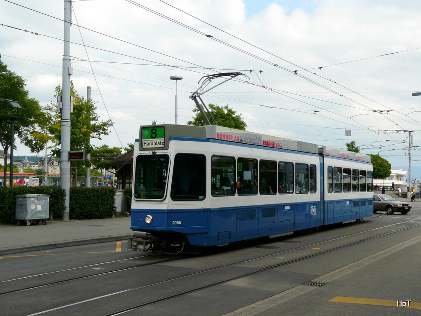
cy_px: 158
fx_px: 559
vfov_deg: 31.5
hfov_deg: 41.2
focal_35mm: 46
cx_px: 210
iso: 100
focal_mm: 7.5
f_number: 5.6
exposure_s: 1/250
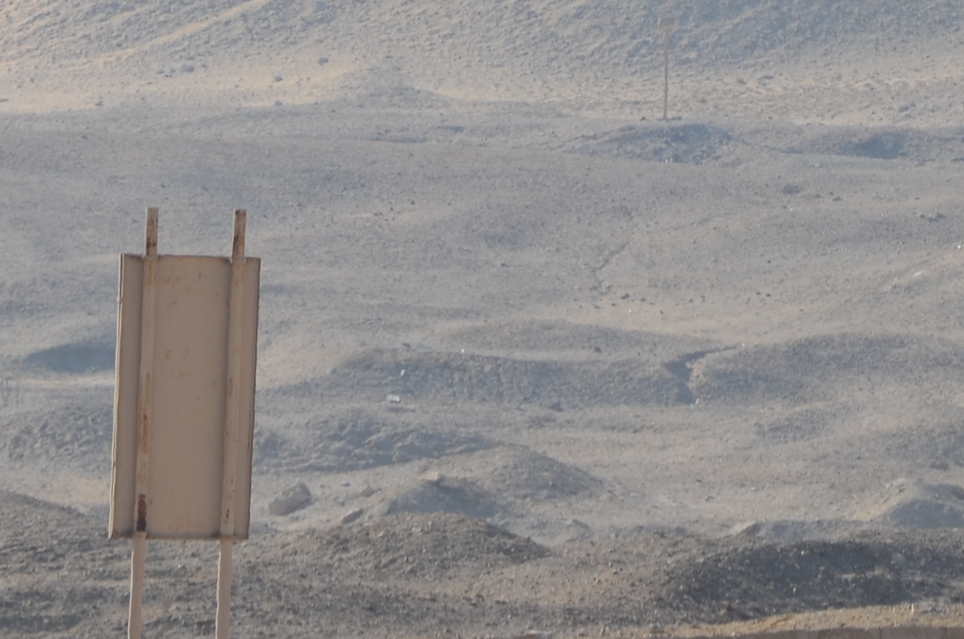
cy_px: -353
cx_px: 1087
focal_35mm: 863
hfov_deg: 2.4
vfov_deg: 1.6
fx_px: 23066
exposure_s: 1/250
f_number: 13
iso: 100
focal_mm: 160
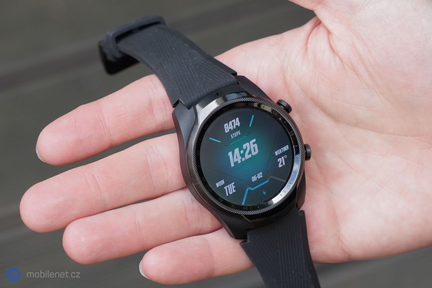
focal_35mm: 70
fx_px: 840
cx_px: 216
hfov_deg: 28.8
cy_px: 144
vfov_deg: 19.5
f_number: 5.6
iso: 320
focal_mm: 70
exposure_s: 1/160
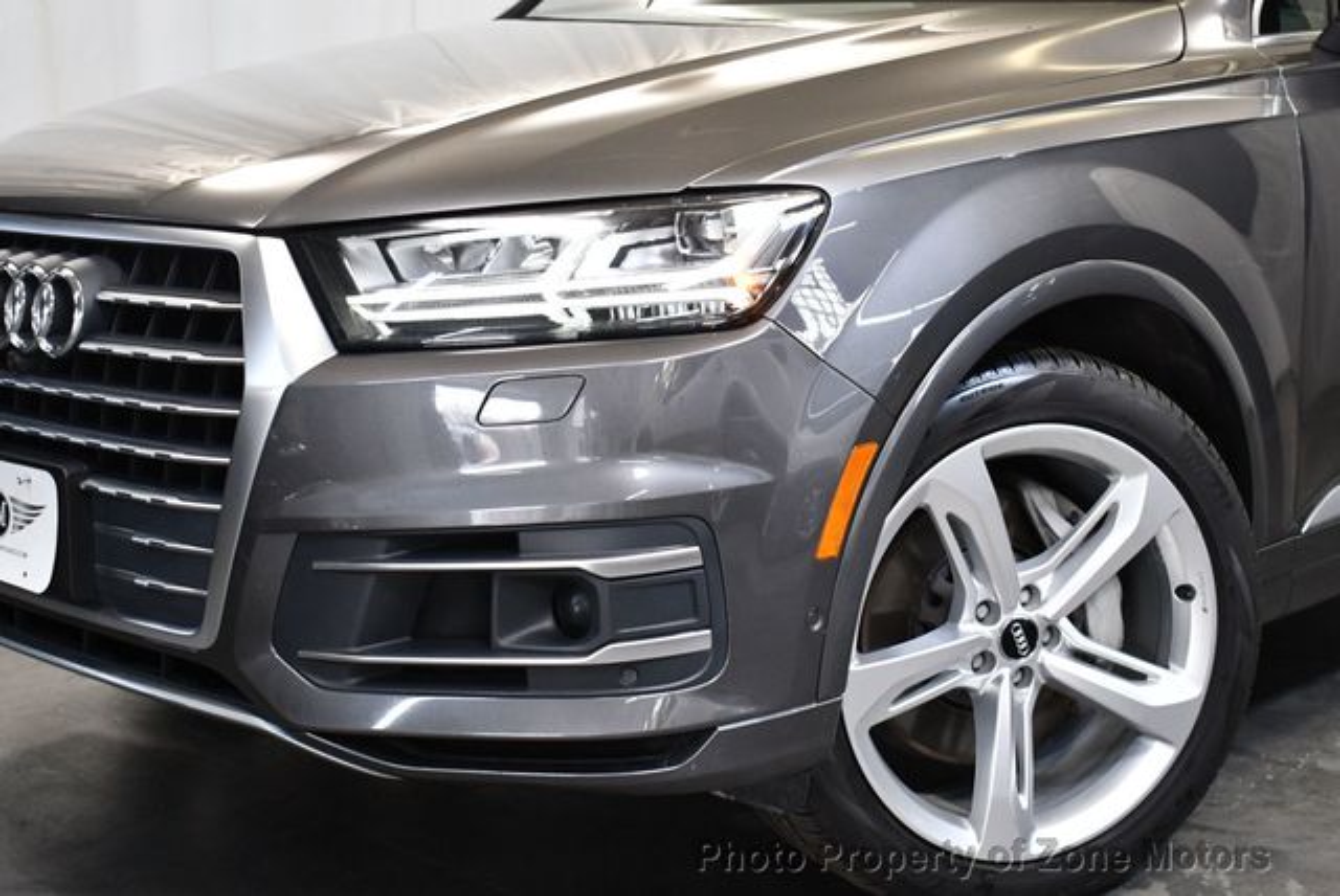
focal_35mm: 58
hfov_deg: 34.5
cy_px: 448
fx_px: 2161
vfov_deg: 23.4
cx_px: 670
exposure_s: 1/125
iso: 1250
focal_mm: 29
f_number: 4.2
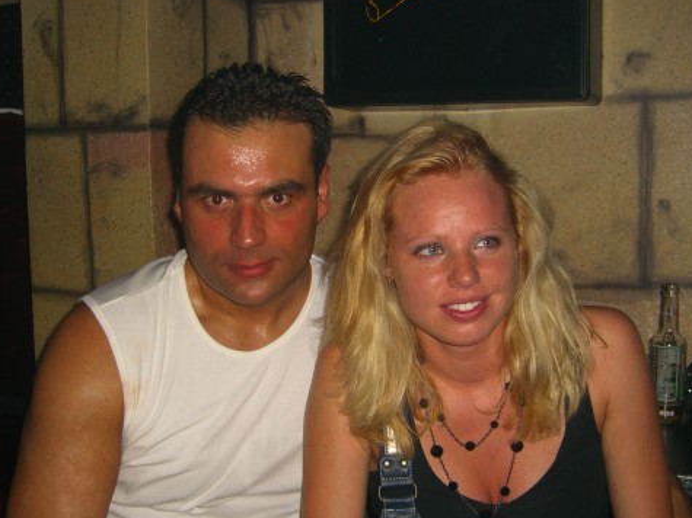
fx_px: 959
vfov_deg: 30.2
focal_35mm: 48
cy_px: 290
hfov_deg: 39.7
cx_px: 344
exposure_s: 1/60
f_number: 2.8
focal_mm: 7.9
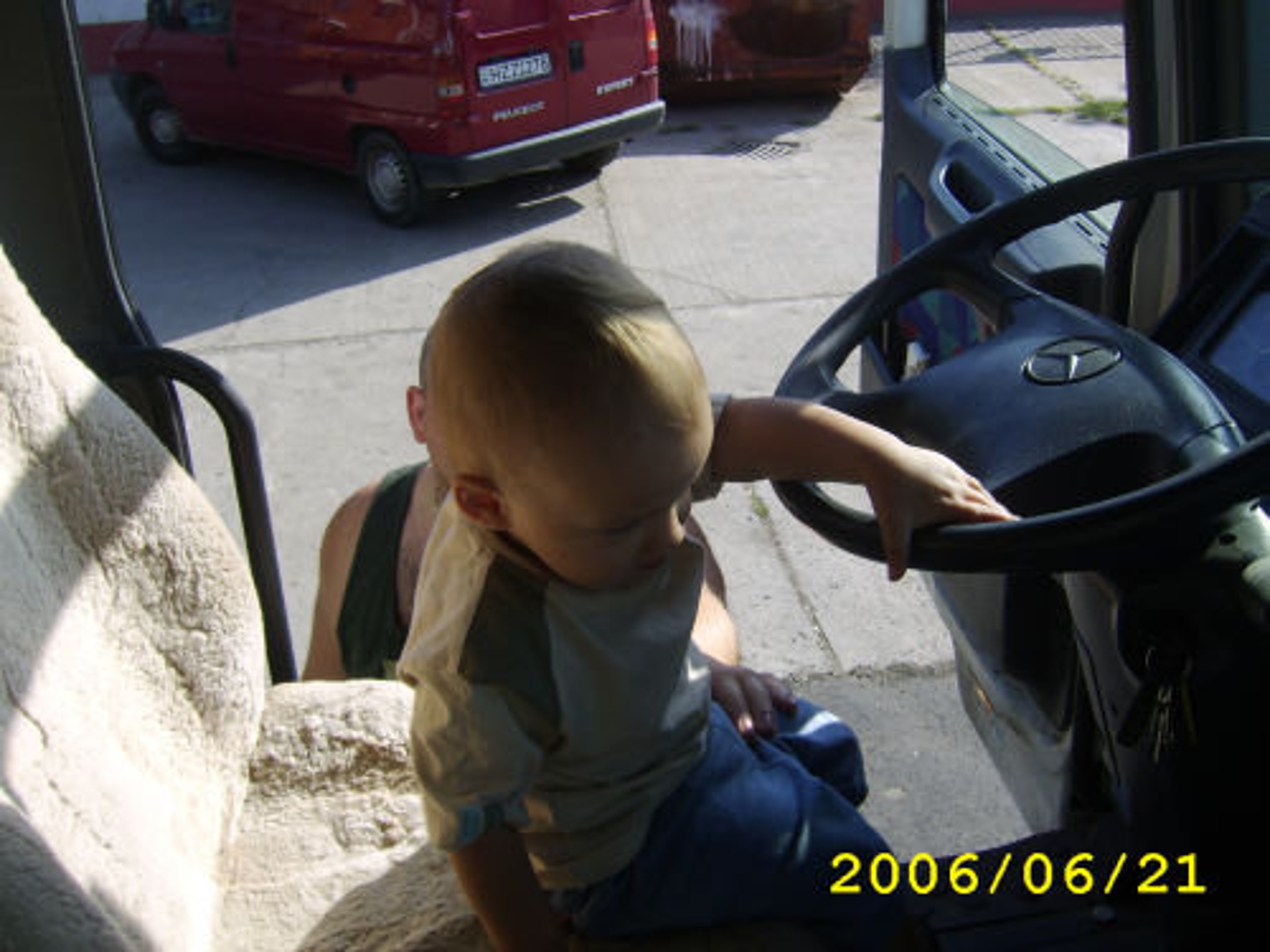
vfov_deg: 45.4
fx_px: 1137
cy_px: 476
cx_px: 635
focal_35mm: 31
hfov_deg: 58.4
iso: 71
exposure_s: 1/192
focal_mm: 8.13
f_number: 5.6
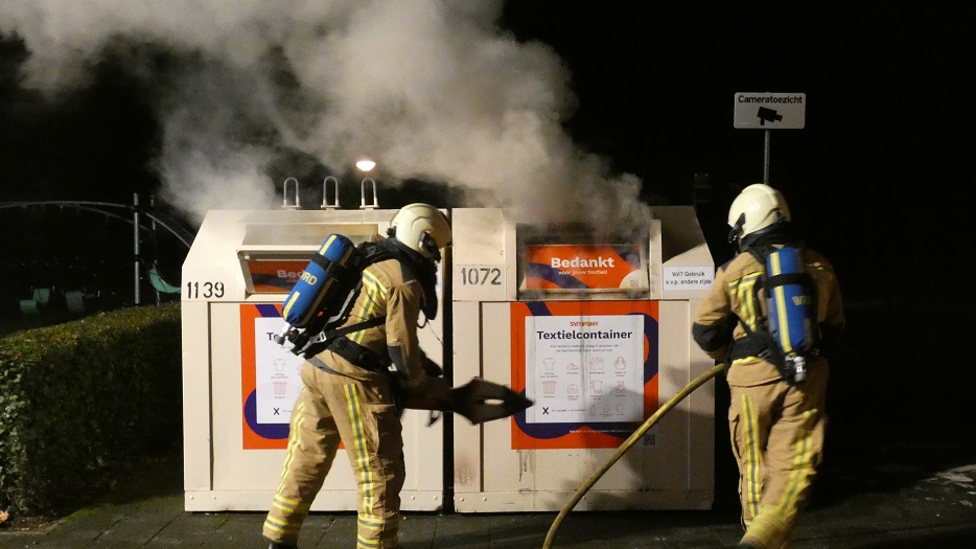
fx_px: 1087
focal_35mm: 42
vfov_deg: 28.3
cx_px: 474
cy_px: 329
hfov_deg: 48.4
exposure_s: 1/30
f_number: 3.5
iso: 1600
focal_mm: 6.5
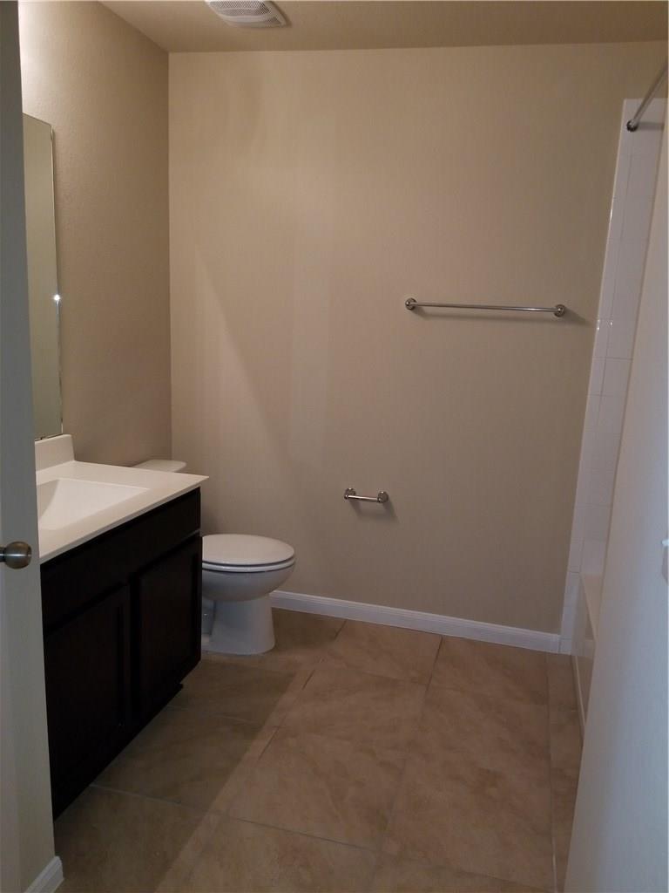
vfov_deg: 67.3
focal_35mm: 26
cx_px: 334
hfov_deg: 53.1
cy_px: 446
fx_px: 670
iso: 125
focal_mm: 4.25
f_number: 1.7
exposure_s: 1/60
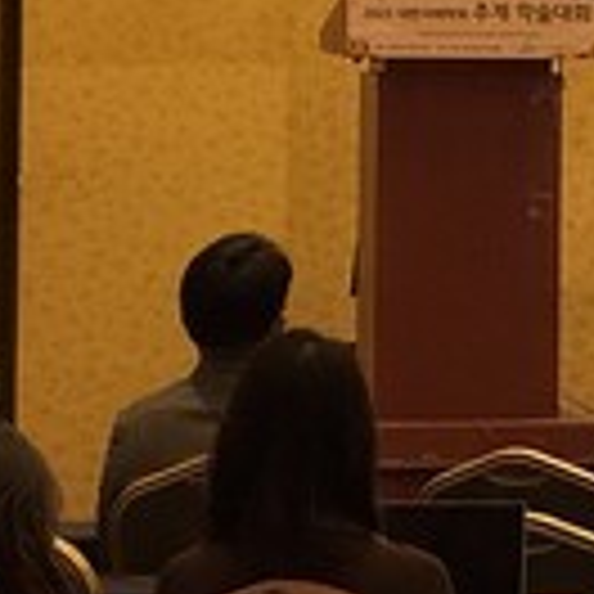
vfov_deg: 5.6
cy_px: -230
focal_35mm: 310
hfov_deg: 5.6
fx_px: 6018
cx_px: 1066
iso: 200
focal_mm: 9
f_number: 2.8
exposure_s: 1/60
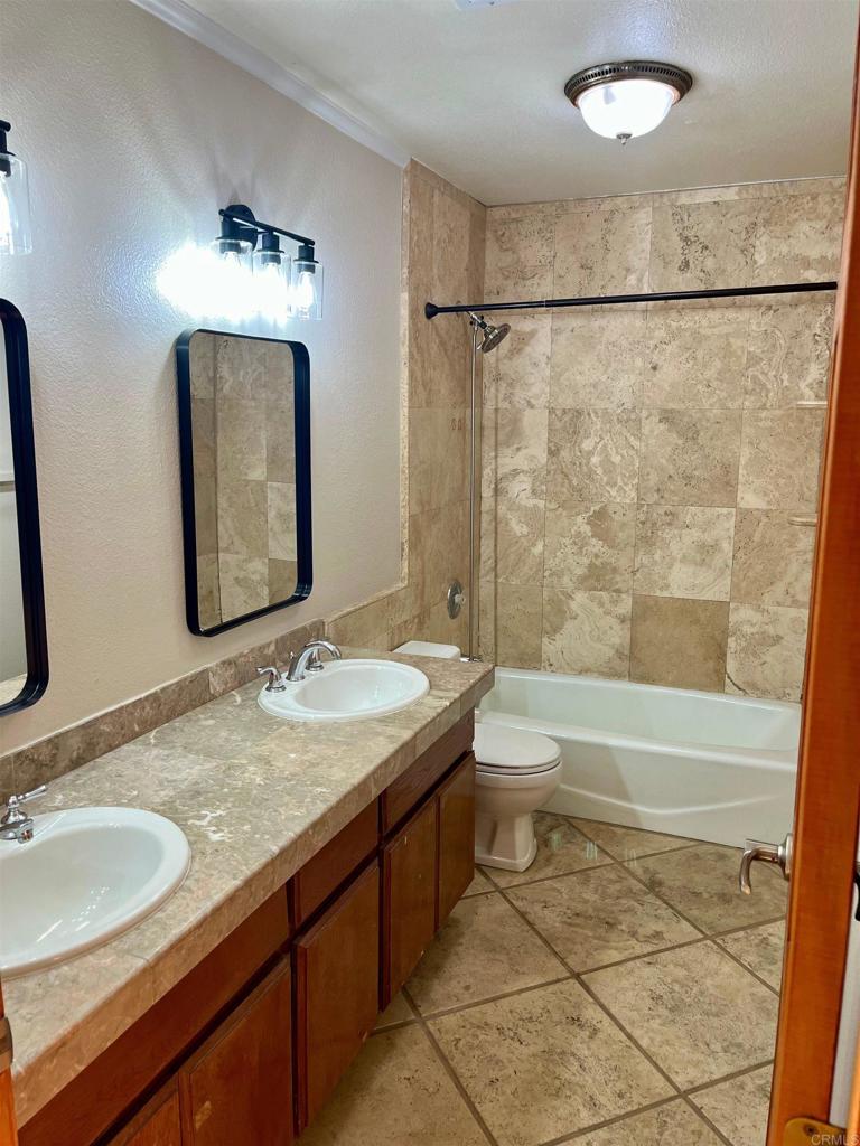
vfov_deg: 67.3
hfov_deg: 53.1
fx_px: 861
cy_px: 573
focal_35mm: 26
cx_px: 430
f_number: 1.6
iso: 100
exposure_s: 1/120
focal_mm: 5.1
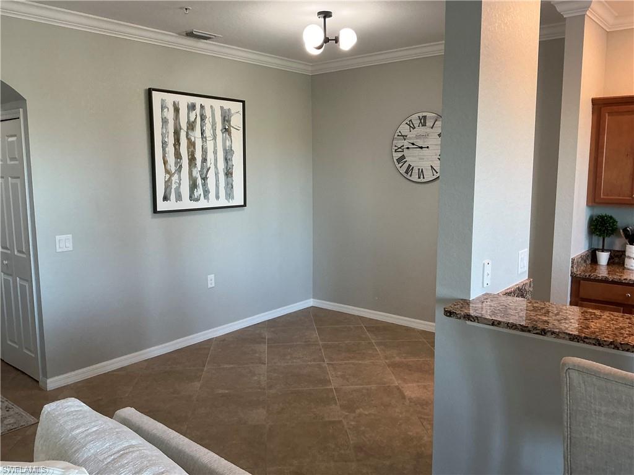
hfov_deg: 63.4
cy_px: 238
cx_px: 317
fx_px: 513
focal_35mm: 28
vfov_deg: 49.7
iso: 80
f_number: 1.8
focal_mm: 3
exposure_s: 1/60
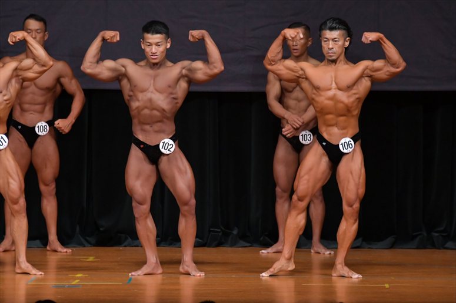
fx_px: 3798
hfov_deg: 6.9
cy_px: 152
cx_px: 228
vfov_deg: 4.6
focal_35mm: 300
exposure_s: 1/400
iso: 4000
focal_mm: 200
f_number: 5.6
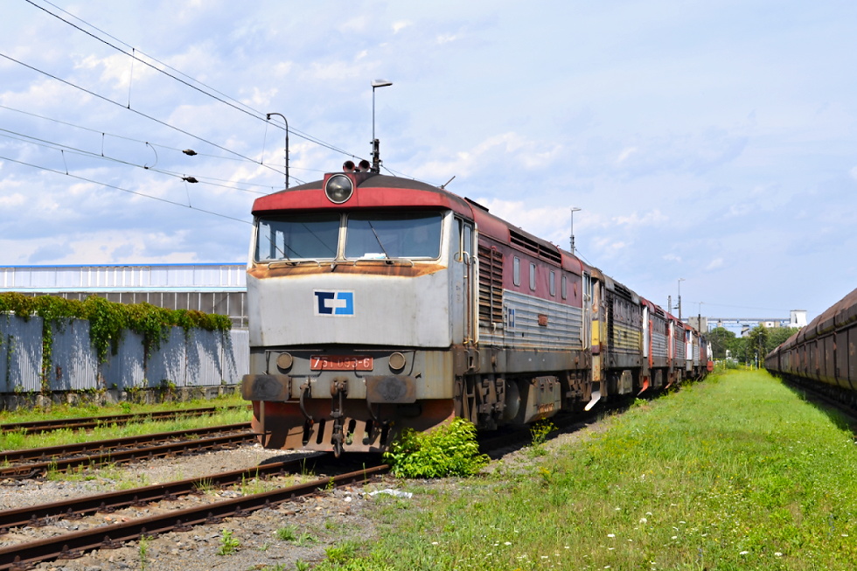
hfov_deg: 37.9
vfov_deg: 25.7
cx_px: 428
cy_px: 286
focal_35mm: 52
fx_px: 1249
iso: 100
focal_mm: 35
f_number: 9.5
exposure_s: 1/350
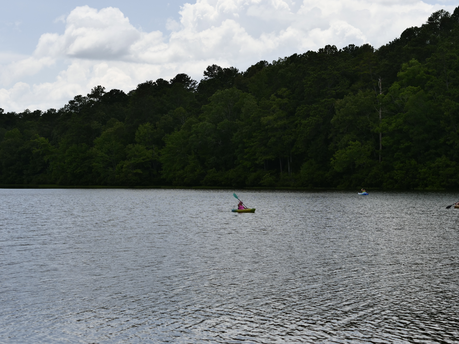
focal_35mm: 90
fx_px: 1193
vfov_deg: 16.4
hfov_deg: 21.8
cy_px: 172
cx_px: 230
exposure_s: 1/3200
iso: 200
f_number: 4
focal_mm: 45
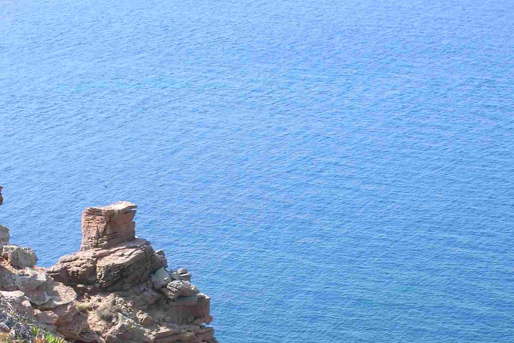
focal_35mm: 109
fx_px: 1556
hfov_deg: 18.8
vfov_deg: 12.5
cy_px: 318
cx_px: 257
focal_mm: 13
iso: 50
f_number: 6.9
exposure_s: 1/70.4
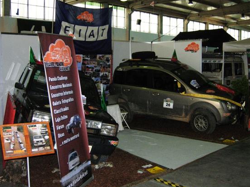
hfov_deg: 44.8
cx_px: 138
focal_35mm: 42
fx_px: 303
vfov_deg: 34.3
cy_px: 91
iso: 200
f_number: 2.7
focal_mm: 7.5
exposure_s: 1/181
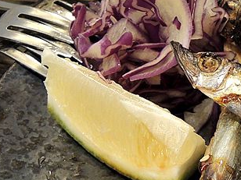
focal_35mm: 64
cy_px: 111
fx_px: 446
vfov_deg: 22.9
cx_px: 285
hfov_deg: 27.0
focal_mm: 4.3
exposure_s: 1/20
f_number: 2.8
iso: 400
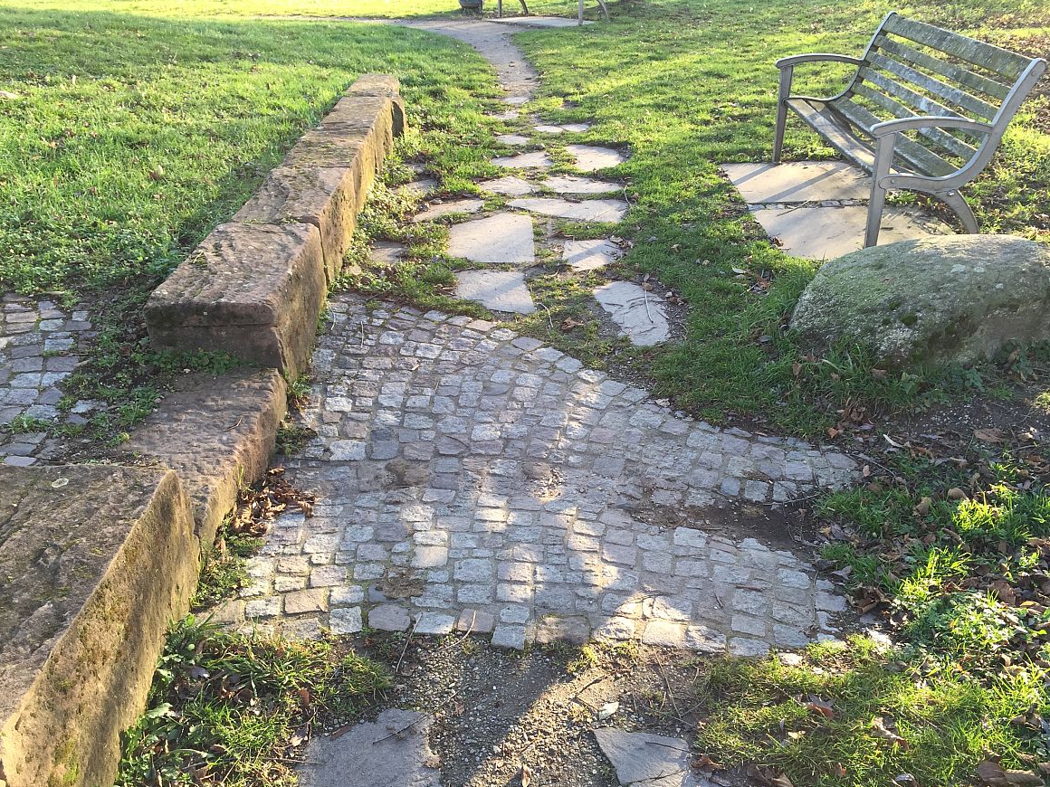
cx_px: 538
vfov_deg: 46.8
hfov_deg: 60.0
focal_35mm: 30
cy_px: 395
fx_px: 910
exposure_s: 1/109
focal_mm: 4.15
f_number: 2.2
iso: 32
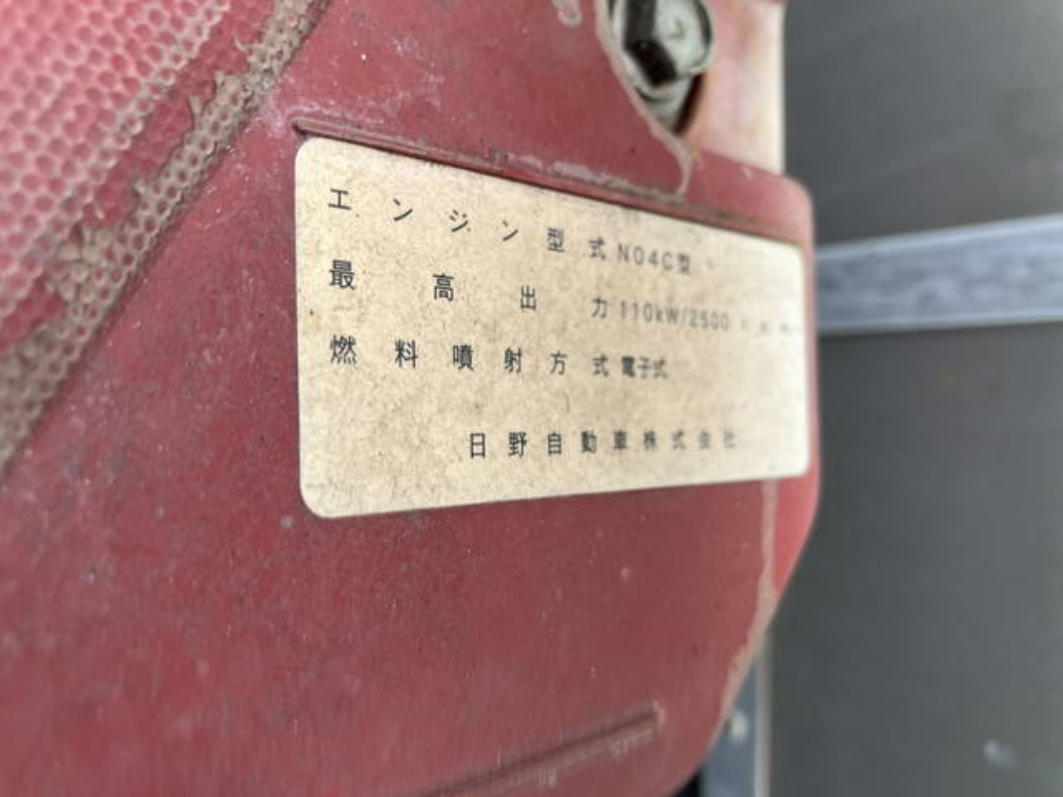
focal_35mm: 28
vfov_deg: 49.7
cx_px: 532
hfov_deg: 63.4
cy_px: 398
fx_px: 860
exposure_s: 1/121
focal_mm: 3.99
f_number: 1.8
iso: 32
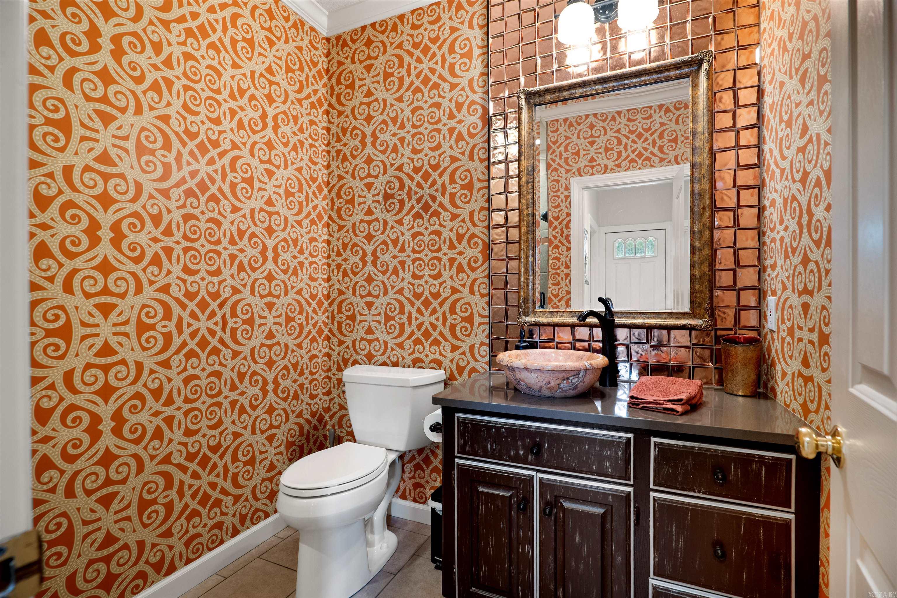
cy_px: 299
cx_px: 448
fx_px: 399
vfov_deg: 73.7
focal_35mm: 16
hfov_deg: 96.7
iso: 1250
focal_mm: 16
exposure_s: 1/8
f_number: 5.6
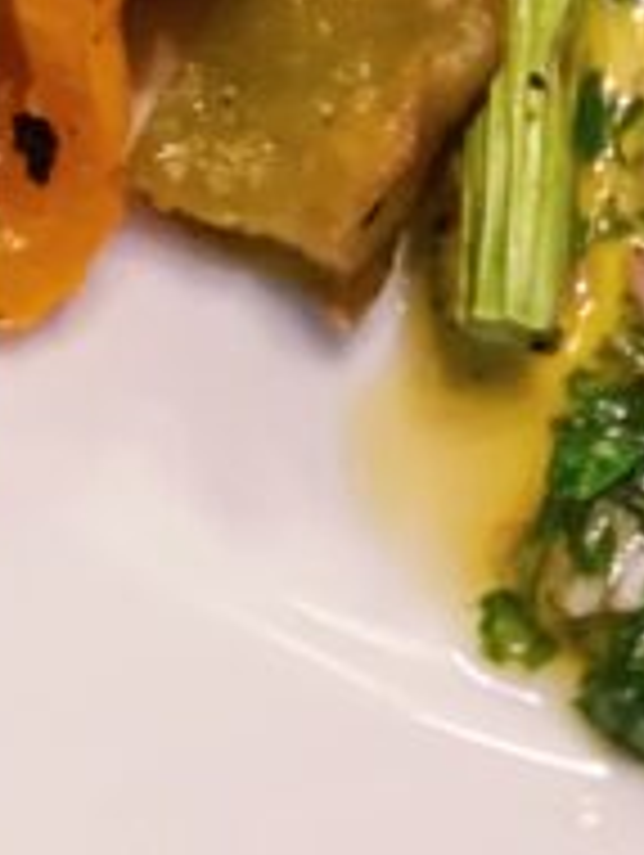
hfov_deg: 10.3
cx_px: 950
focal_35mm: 140
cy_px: -1161
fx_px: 3465
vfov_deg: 11.7
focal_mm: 4.25
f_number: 1.8
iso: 320
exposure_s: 1/30
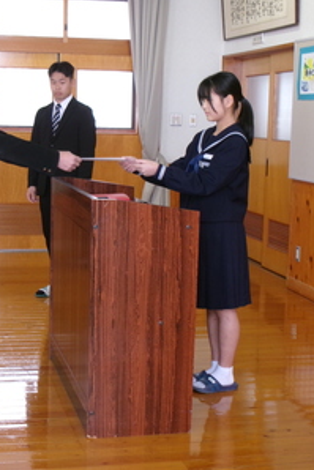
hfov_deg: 18.4
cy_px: 235
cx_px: 92
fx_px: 967
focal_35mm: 74
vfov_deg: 27.3
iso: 260
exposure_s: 1/34
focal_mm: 9.5
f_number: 4.9
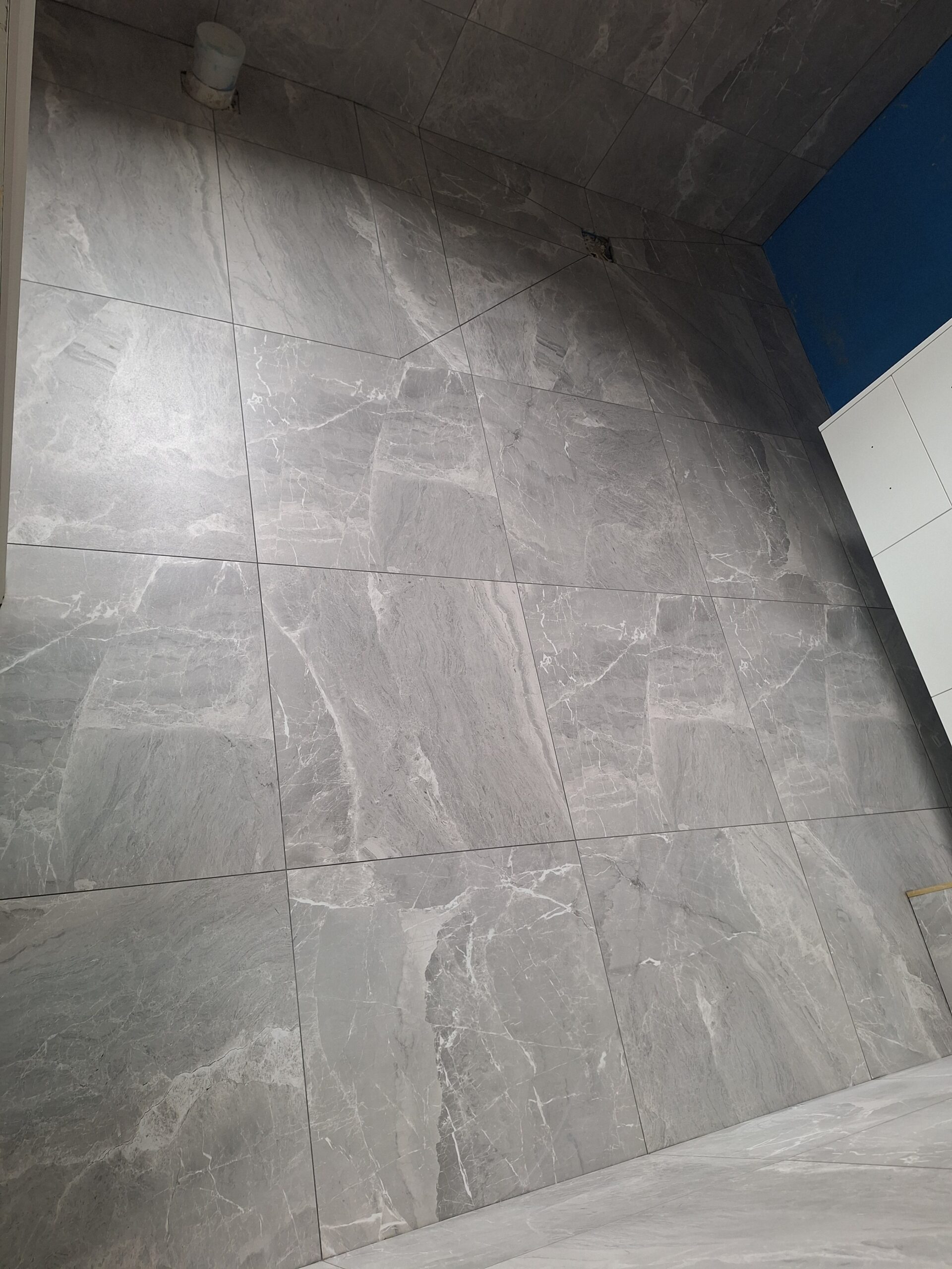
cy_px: 634
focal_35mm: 23
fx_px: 843
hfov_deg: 58.9
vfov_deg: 73.9
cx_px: 476
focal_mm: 5.54
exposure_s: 1/50
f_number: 1.8
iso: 100
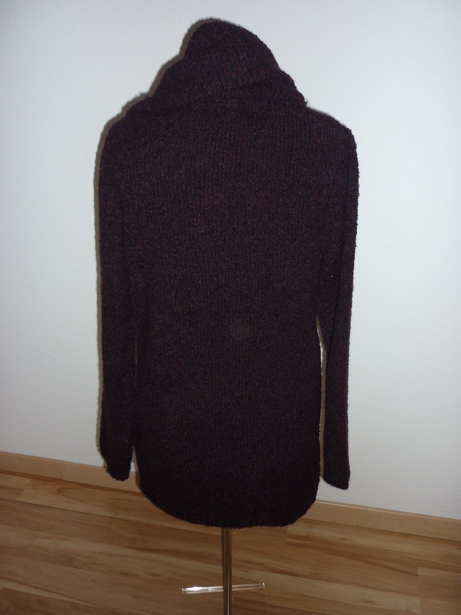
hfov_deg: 43.0
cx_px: 230
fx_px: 586
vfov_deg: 55.3
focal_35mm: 33
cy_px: 308
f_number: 2.8
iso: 100
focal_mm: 5.5
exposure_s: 1/30
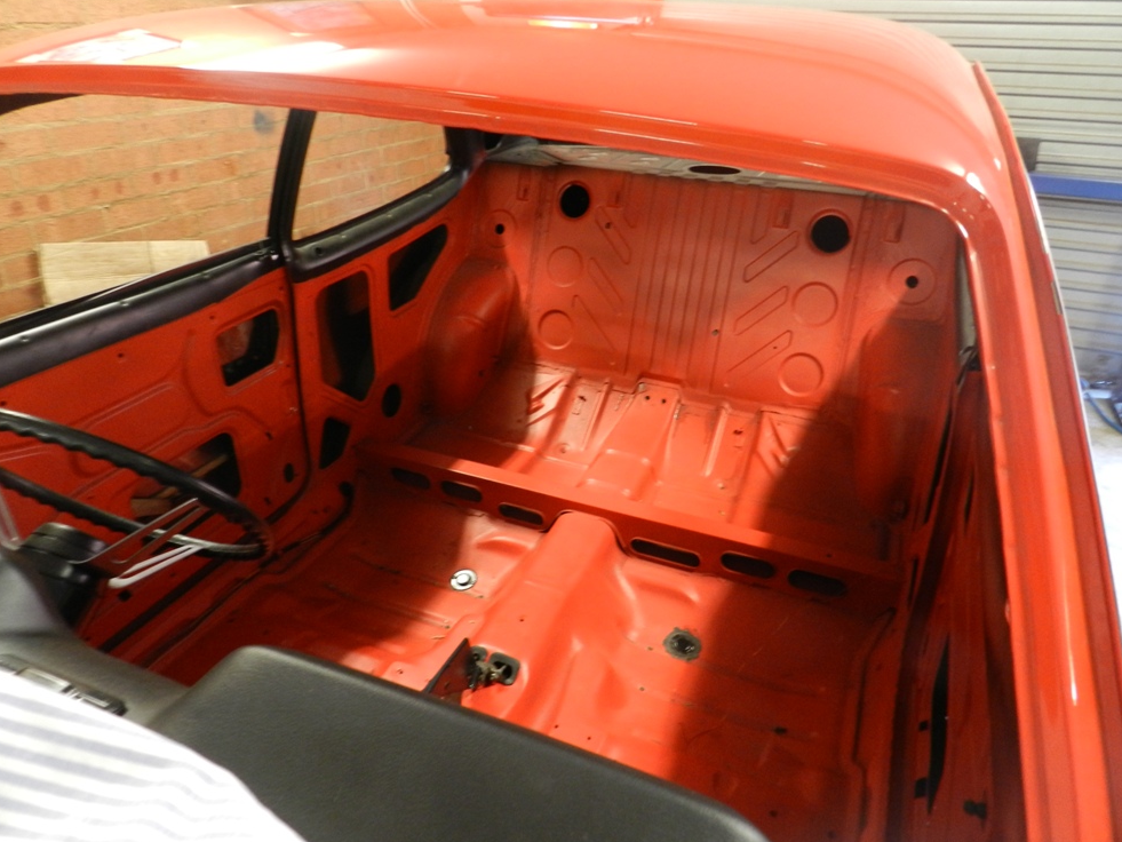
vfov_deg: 56.8
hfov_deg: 71.6
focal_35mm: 24
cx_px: 580
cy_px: 406
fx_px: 778
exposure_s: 1/6
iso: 400
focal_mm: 4
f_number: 3.4
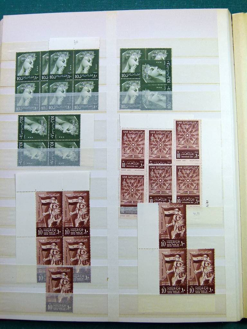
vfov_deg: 51.4
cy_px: 164
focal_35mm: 36
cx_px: 124
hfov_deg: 39.7
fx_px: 343
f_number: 4
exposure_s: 1/125
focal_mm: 6.5
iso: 100
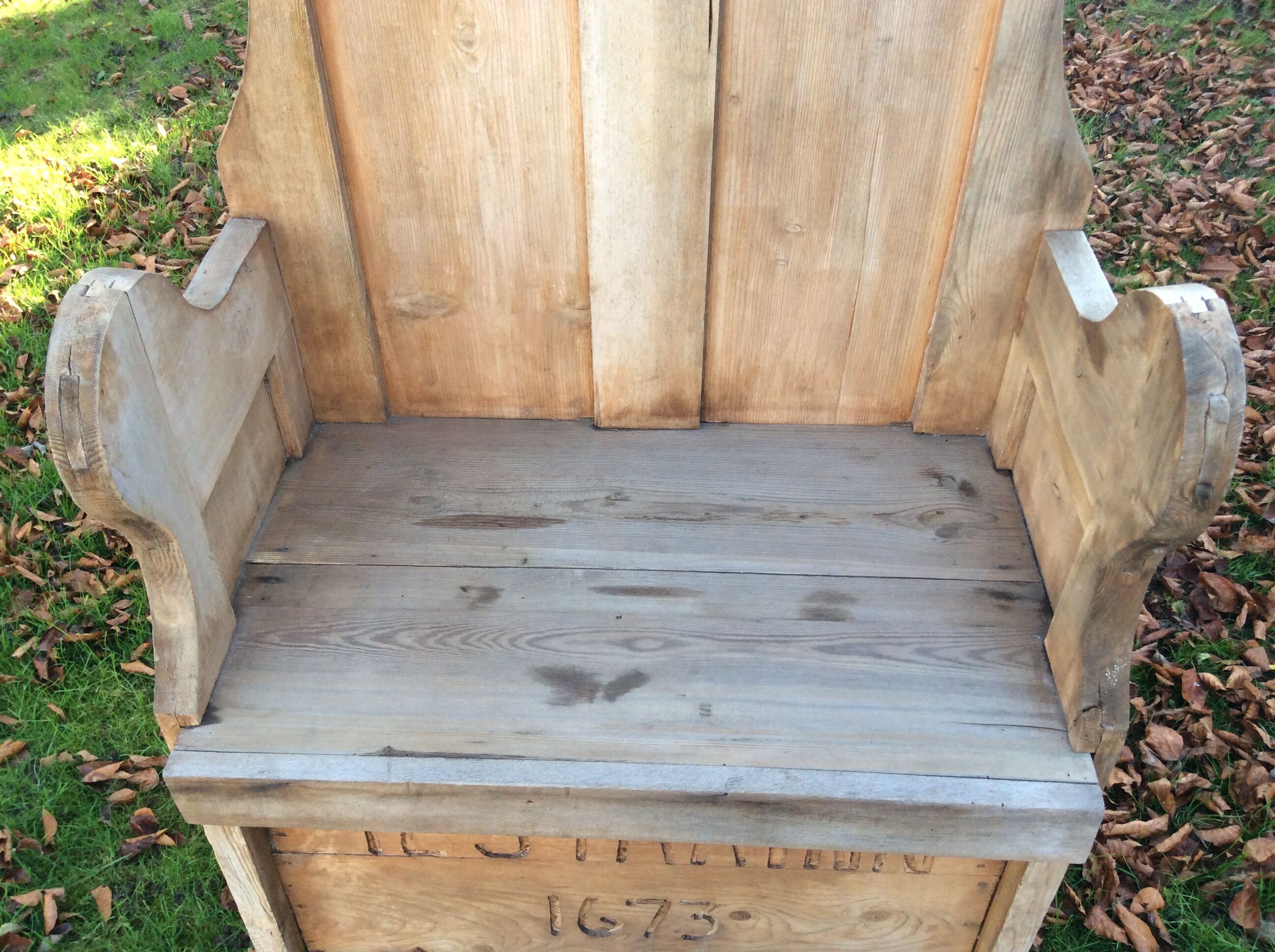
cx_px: 638
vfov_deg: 44.1
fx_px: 1177
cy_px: 476
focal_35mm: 32
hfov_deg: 56.9
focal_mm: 3.3
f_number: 2.4
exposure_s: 1/100
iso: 50
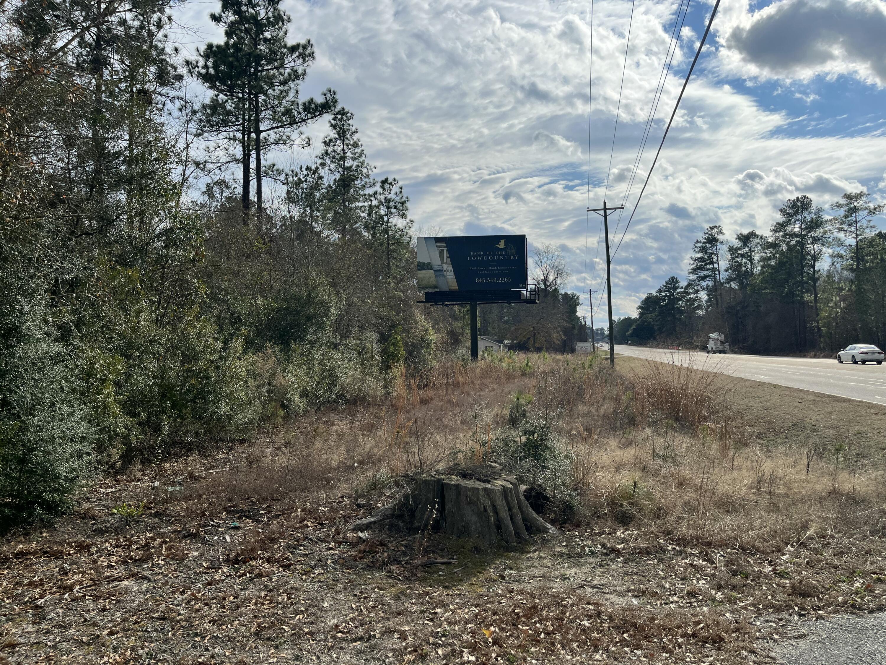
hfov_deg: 67.3
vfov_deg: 53.1
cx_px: 443
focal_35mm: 26
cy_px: 332
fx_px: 665
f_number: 1.6
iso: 50
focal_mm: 5.1
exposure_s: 1/7353
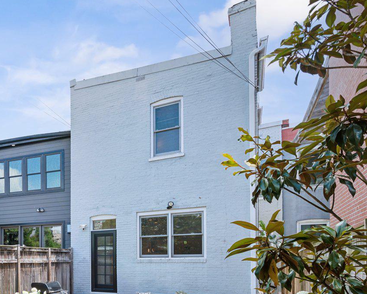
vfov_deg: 42.4
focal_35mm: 32
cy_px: 259
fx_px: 348
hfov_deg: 43.9
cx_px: -29
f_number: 7.1
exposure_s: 1/100
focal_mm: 14
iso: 100
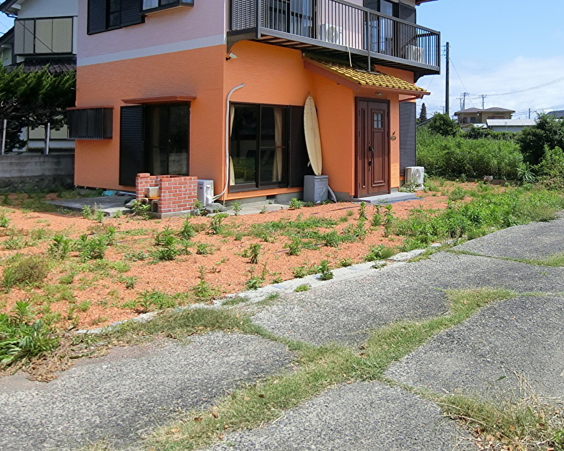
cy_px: 125
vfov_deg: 44.6
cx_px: 391
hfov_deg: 54.1
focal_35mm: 32
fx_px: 534
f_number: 6.9
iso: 80
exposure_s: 1/250
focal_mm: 4.06
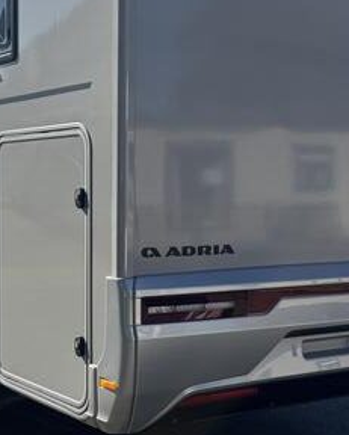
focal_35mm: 65
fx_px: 838
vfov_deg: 29.1
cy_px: 252
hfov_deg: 23.5
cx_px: 127
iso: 80
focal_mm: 6.76
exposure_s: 1/4049
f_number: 1.78
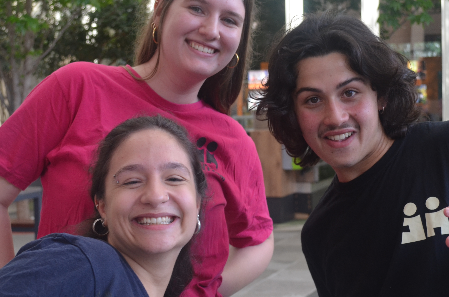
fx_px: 996
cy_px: 133
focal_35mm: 80
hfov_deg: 25.4
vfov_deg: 17.0
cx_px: 201
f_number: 5
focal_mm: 34
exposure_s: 1/100
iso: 400
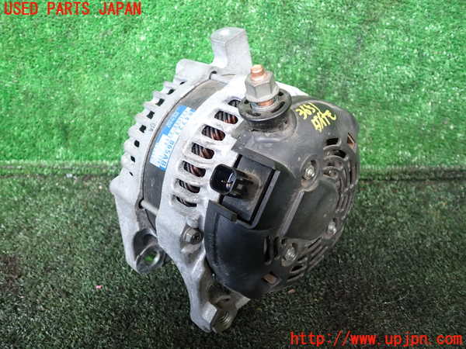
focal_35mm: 30
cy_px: 174
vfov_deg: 46.8
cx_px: 233
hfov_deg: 60.0
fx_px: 404
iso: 200
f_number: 2.3
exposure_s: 1/40
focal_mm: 5.4
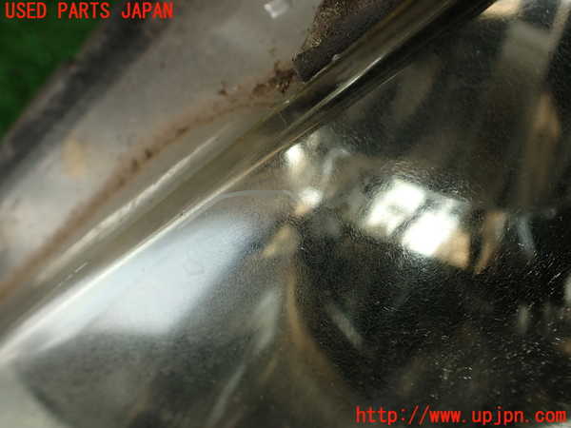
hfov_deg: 56.8
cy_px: 214
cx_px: 286
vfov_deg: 44.2
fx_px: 528
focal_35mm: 32
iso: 100
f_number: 2.4
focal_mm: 5.79
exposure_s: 1/100
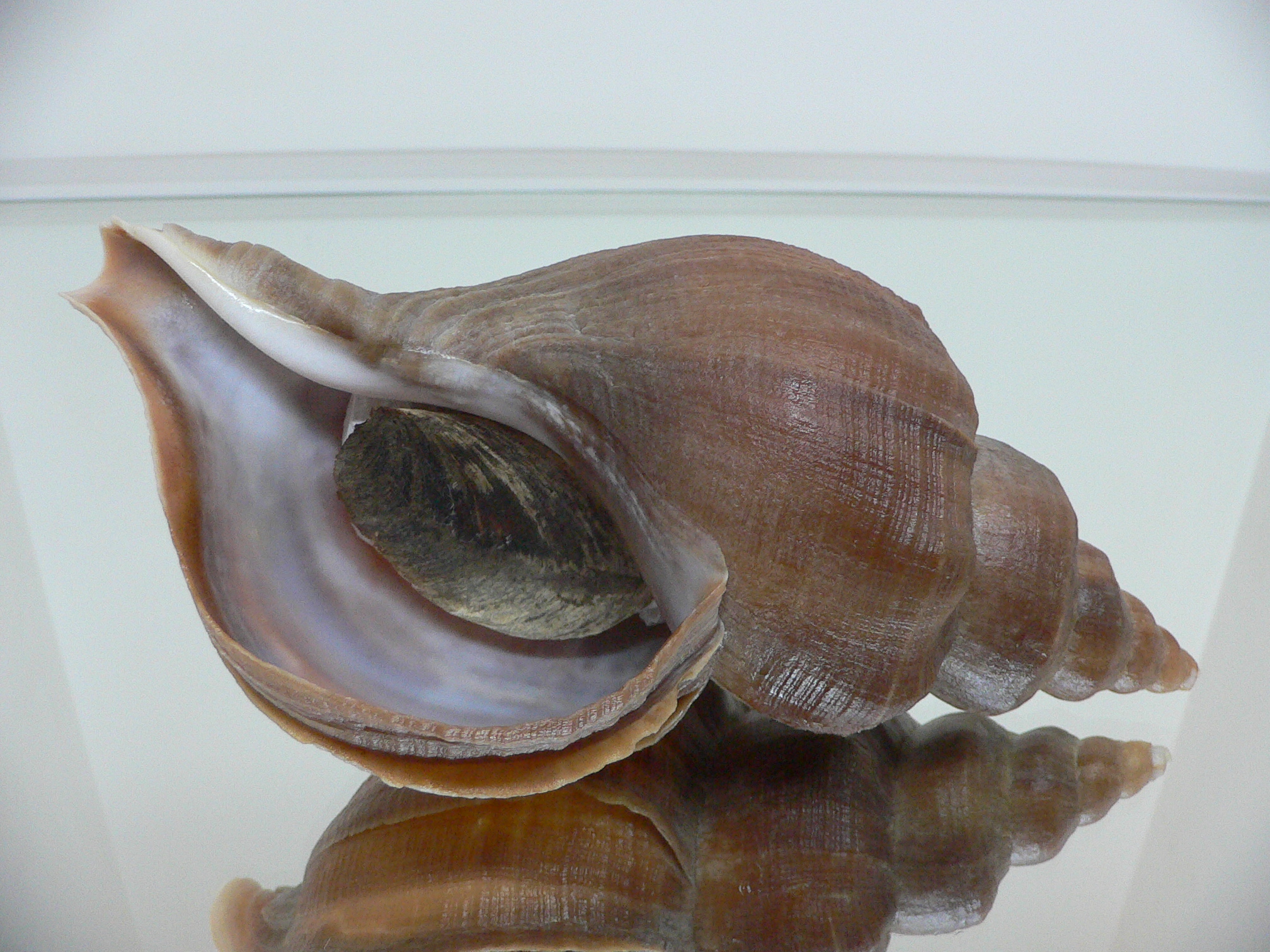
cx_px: 635
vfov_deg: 40.7
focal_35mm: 35
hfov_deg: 52.6
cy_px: 476
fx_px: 1284
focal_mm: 4.6
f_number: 2.8
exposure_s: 1/40
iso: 200
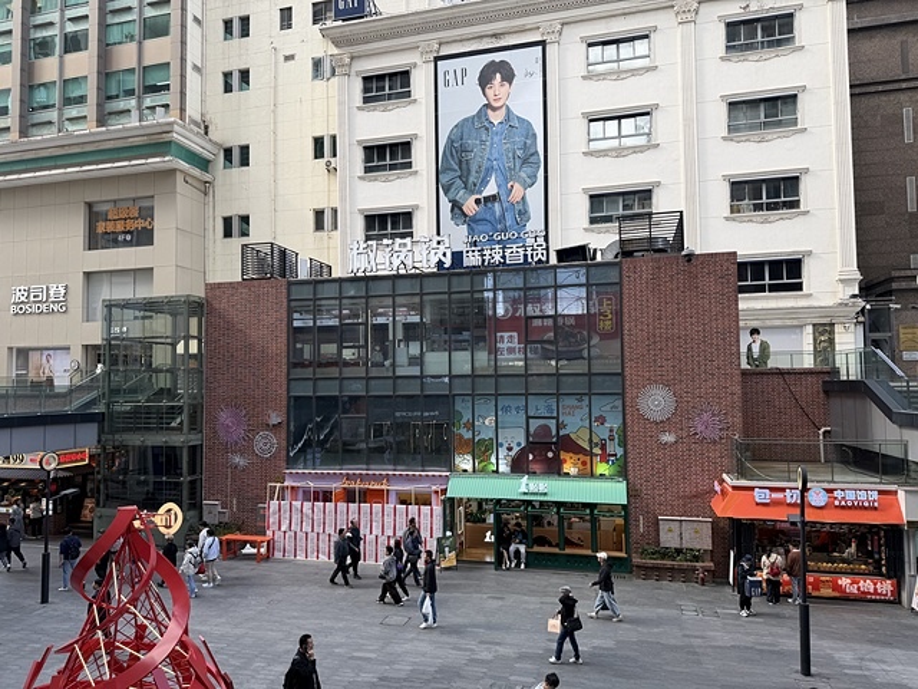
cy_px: 344
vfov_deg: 56.8
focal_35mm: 24
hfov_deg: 71.6
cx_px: 459
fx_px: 636
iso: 80
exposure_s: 1/742
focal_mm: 6.76
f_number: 1.78
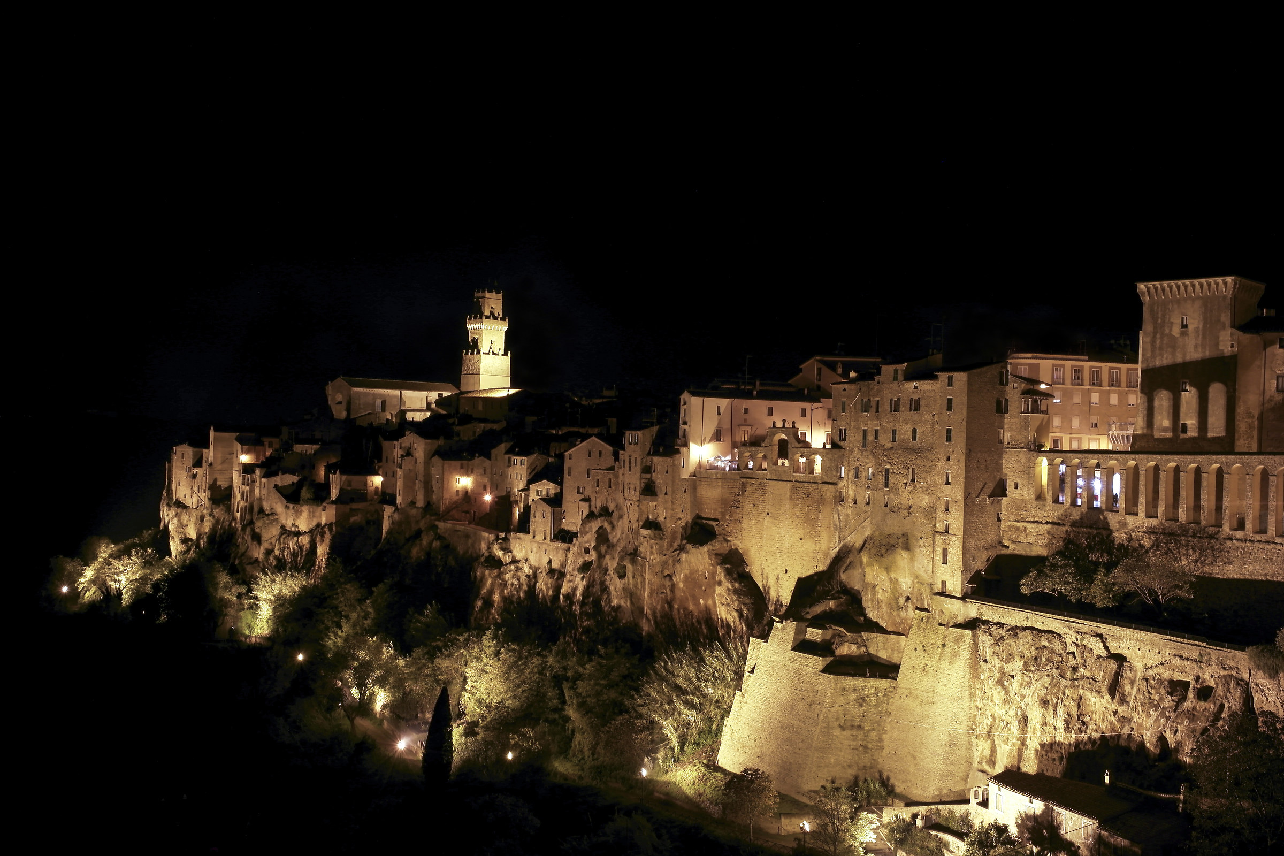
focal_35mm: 43
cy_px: 428
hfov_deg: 45.4
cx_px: 642
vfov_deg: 31.2
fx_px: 1534
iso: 200
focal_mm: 28
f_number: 9
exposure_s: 4
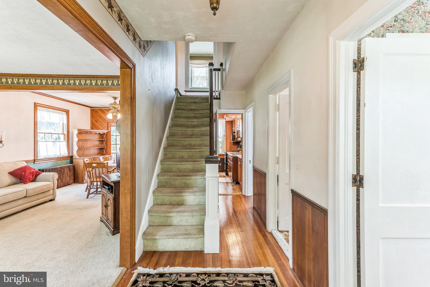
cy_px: 144
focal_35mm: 16
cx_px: 215
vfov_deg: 72.0
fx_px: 197
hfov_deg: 95.0
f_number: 5.6
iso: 640
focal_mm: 16.5
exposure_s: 1/25
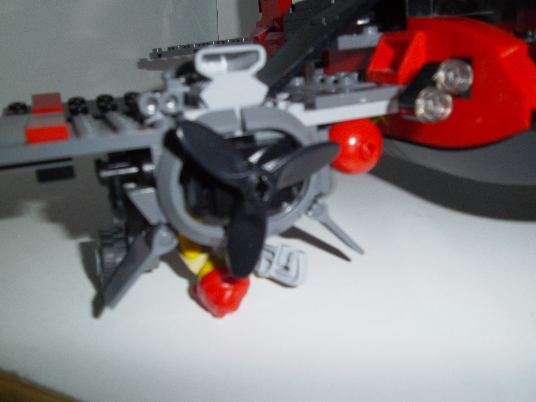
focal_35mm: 32
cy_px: 201
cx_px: 268
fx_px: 495
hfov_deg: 56.8
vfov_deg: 44.2
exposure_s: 1/50
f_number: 3.5
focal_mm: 5.8
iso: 100
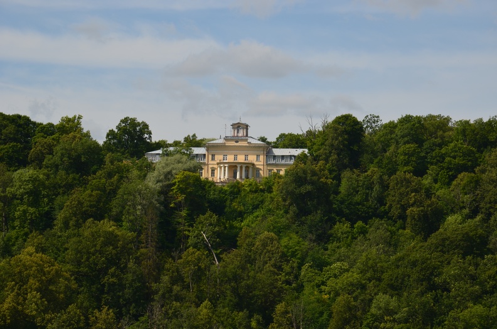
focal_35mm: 158
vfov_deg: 8.7
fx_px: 2169
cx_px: 248
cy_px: 164
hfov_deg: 13.1
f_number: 11
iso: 110
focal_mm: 105
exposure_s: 1/125
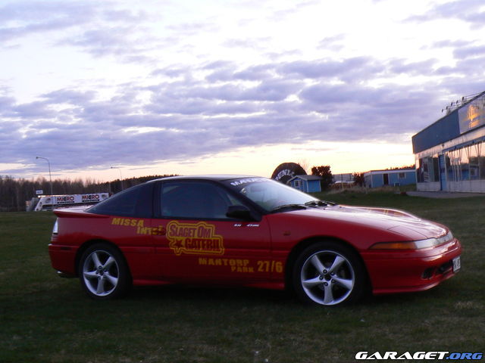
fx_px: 715
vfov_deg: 28.6
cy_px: 182
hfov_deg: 37.5
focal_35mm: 51
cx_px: 242
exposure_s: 1
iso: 100
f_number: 8
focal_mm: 7
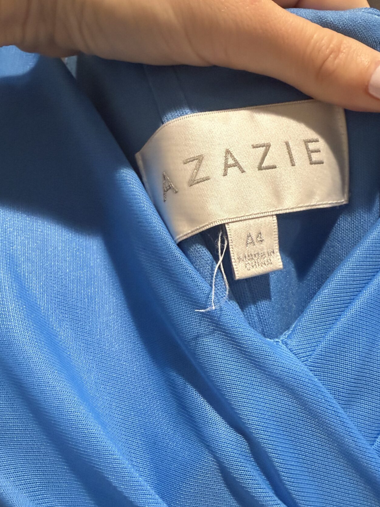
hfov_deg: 38.6
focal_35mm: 37
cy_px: 259
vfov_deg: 50.1
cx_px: 199
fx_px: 542
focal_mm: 2.22
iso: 400
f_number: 2.2
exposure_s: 1/58
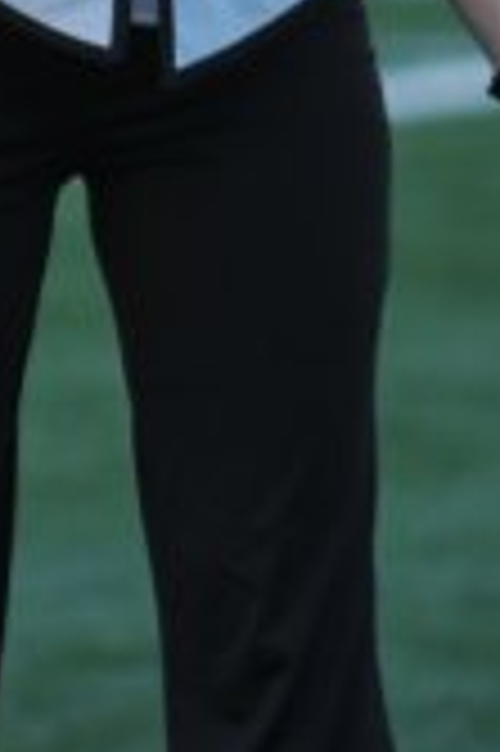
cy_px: -338
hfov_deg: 1.3
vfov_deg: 1.9
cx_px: 182
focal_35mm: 1081
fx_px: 22566
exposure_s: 1/1000
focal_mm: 200
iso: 200
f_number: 2.8
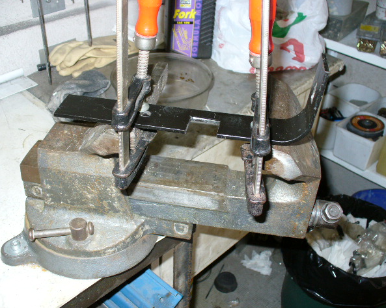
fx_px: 445
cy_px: 154
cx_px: 197
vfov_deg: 38.2
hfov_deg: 46.9
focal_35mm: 39
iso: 100
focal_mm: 6.1
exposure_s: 1/30
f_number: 2.8
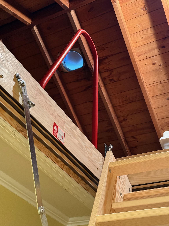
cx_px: 84
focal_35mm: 48
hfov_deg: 30.3
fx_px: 312
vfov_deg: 39.7
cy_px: 113
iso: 500
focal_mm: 6.76
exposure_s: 1/40
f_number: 1.78
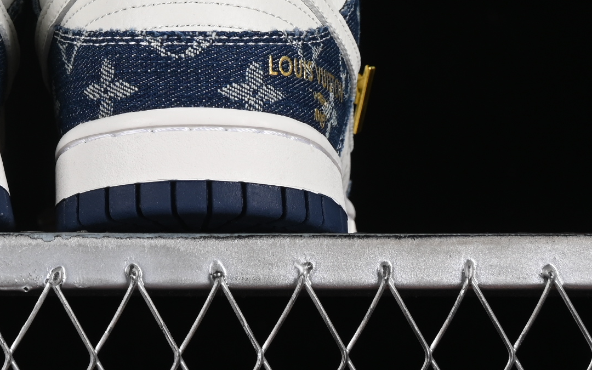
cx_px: 38
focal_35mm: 197
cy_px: -87
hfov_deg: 10.6
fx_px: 3178
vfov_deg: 6.6
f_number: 8
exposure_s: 1/80
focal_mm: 50
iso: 160
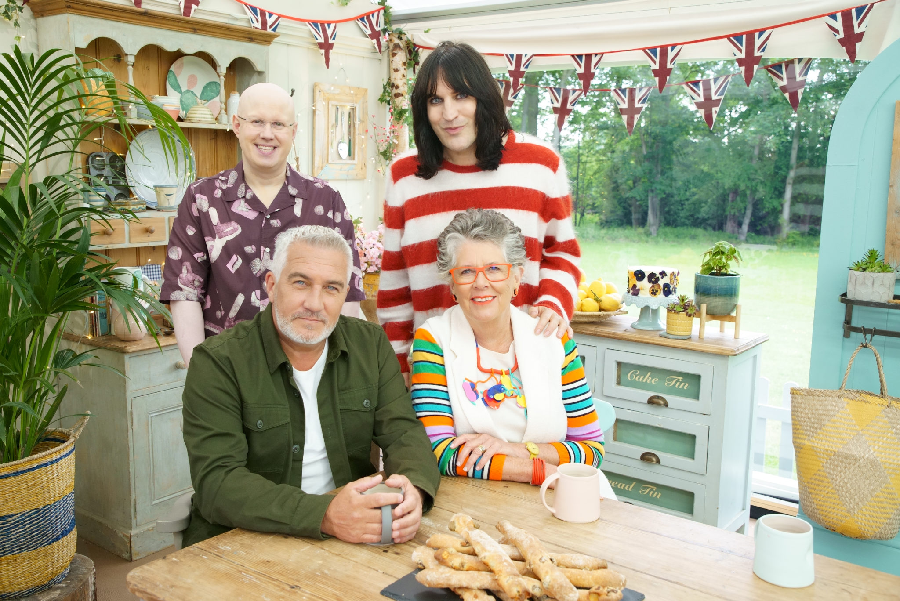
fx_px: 875
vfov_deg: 37.9
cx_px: 450
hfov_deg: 54.4
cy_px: 300
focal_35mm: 35
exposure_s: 1/250
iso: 1250
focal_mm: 35
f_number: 5.6
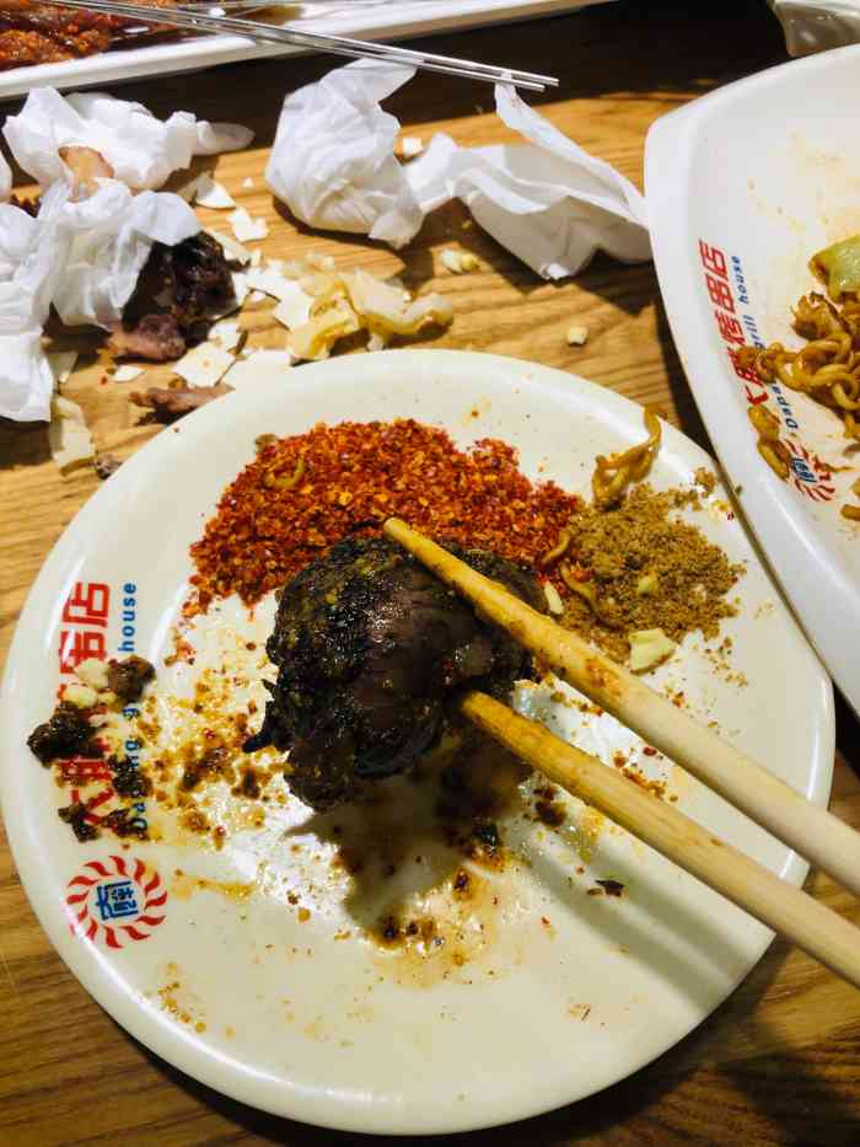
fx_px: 927
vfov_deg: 63.4
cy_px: 574
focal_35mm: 28
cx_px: 430
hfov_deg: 49.8
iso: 25
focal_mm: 4
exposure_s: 1/50
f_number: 1.8
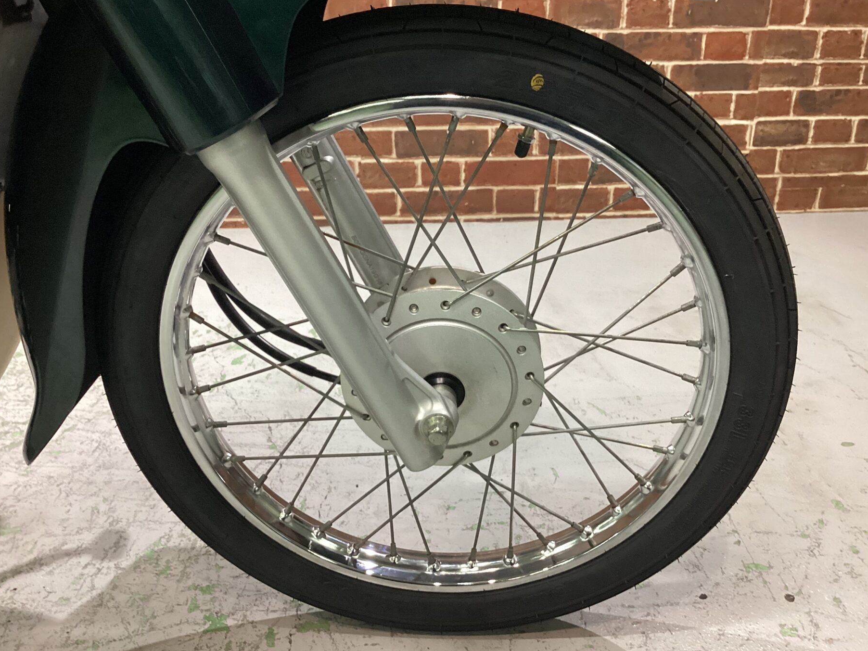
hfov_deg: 55.3
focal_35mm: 33
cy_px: 322
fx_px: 827
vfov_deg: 42.9
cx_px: 449
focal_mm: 3.3
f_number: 2.4
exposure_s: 1/50
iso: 160
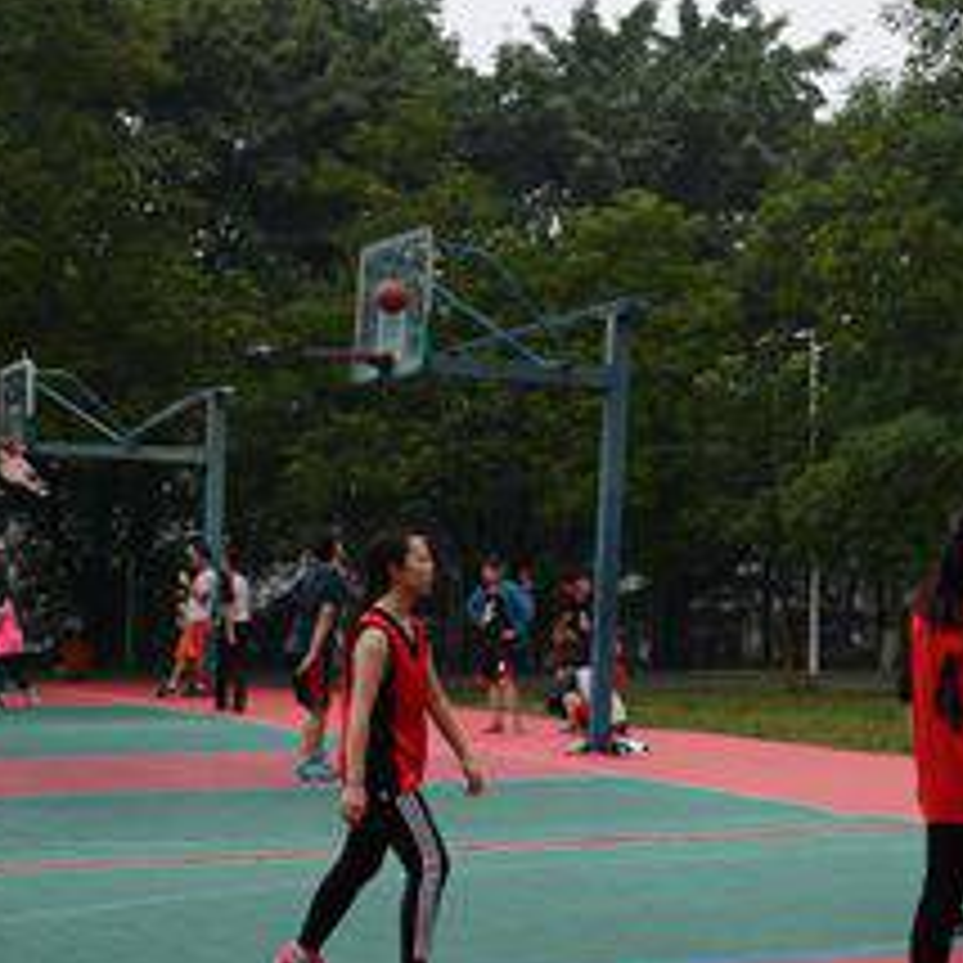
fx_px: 2927
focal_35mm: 93
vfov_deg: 18.7
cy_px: 436
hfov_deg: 17.3
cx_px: 1318
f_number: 6.3
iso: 100
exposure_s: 1/160
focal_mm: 26
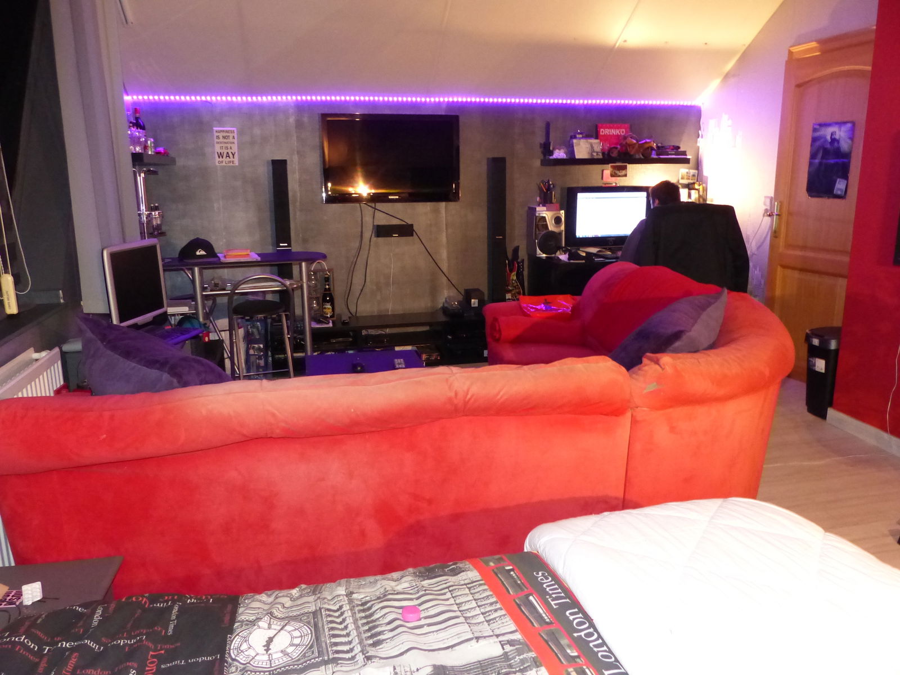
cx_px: 450
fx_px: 676
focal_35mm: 26
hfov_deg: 67.3
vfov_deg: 53.1
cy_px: 338
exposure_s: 1/10
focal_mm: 4.7
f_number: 2.8
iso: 800
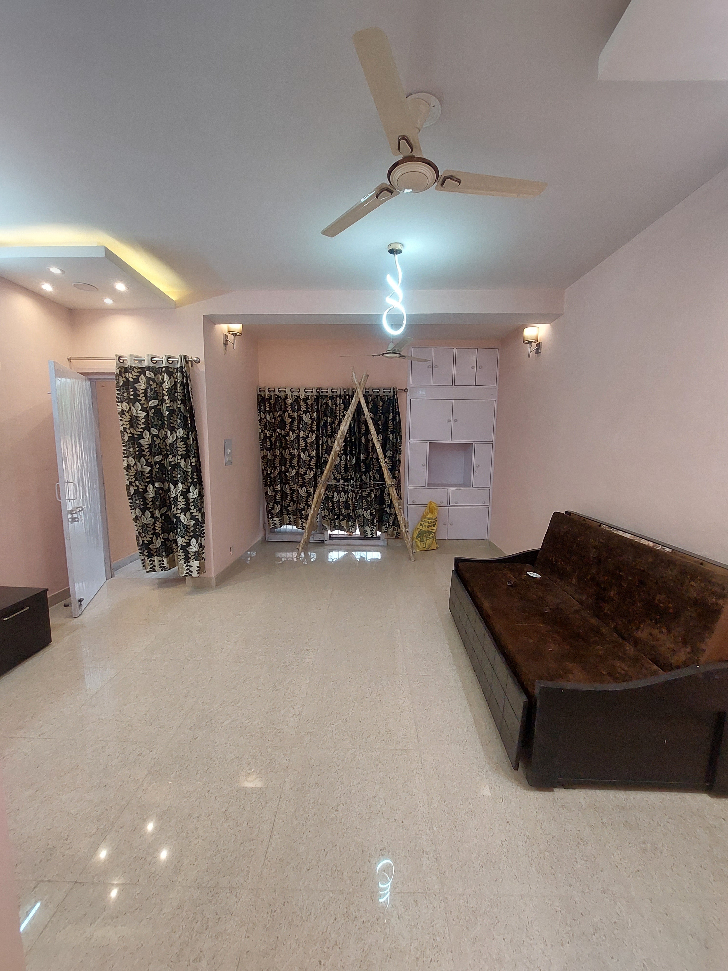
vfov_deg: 106.2
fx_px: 365
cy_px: 486
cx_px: 364
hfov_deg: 89.9
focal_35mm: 13
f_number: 2.2
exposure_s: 1/50
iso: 160
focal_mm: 1.74
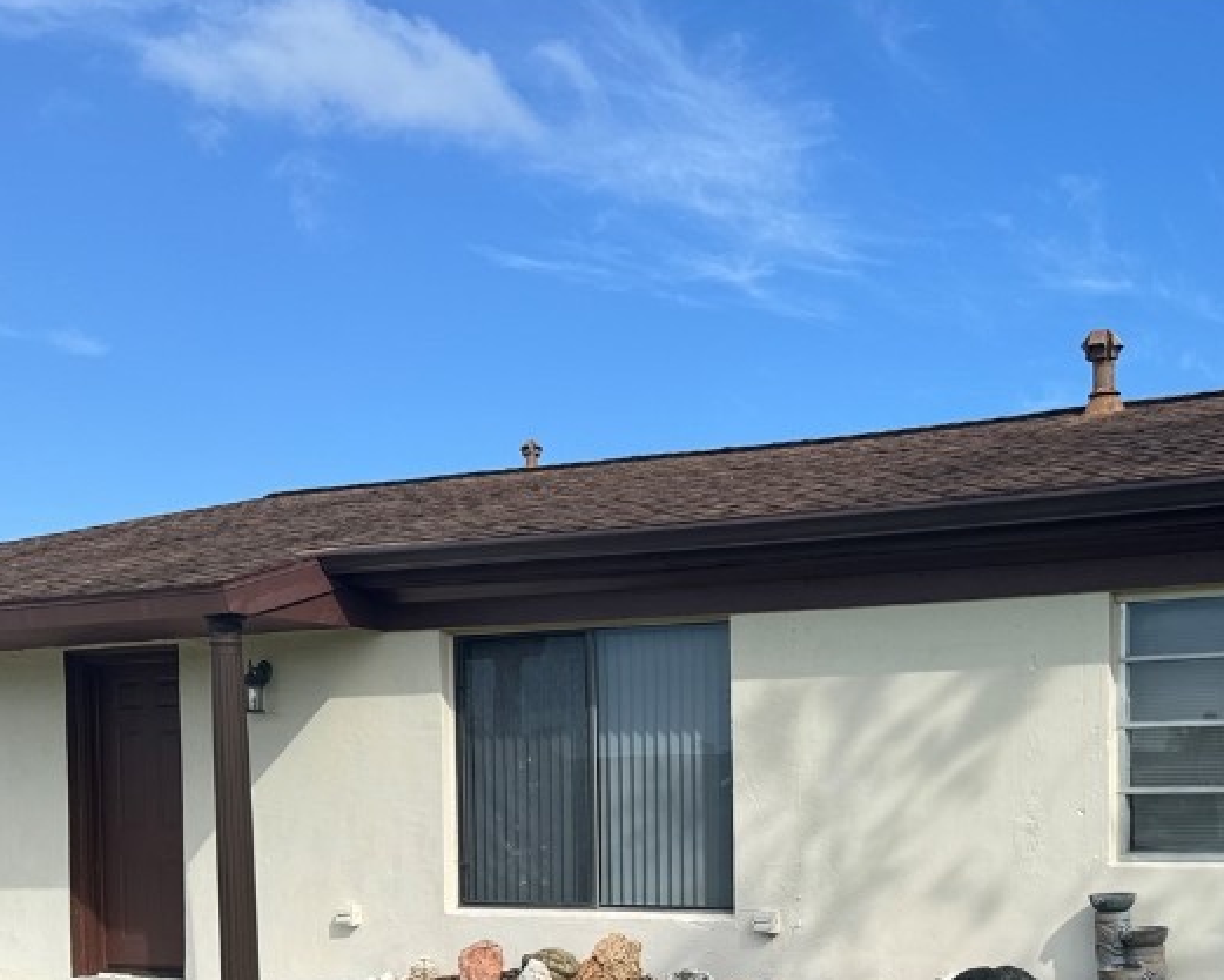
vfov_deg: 31.3
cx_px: 970
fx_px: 1667
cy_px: 874
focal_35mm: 46
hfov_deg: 38.9
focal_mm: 6.76
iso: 80
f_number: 1.78
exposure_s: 1/3802
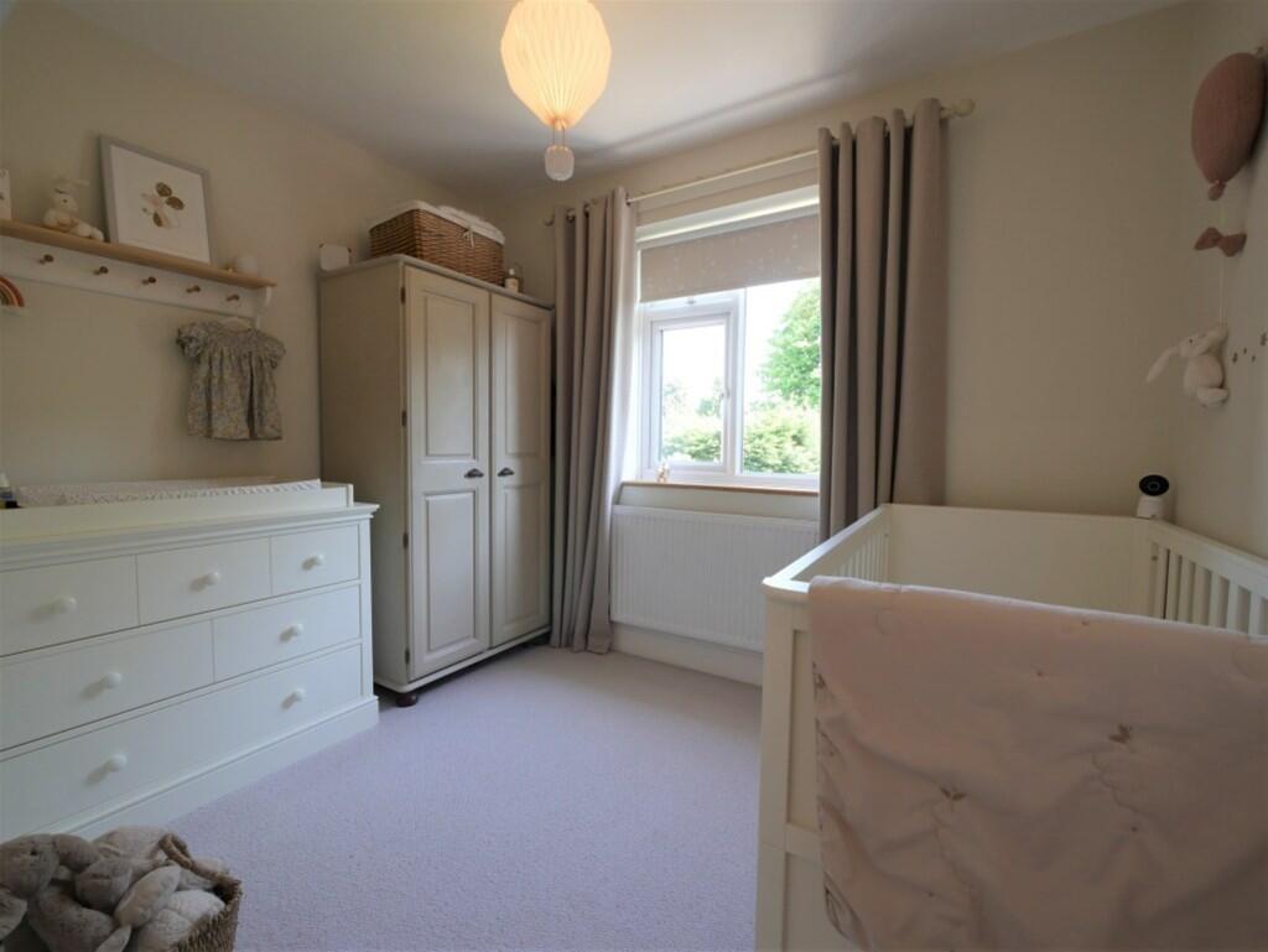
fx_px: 513
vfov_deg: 85.7
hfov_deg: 102.0
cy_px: 476
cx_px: 634
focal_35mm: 14
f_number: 4
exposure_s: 1/60
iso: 250
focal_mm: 7
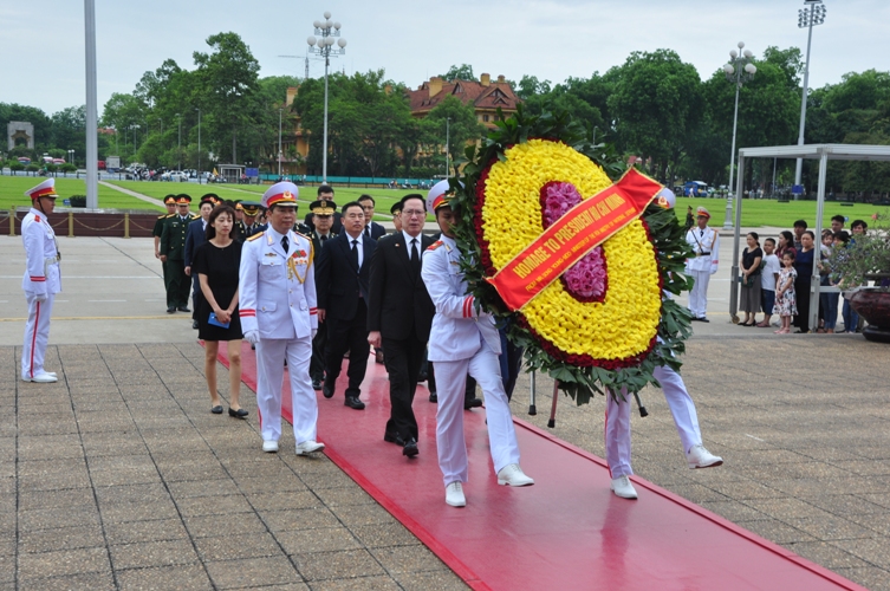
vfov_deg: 28.0
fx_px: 1185
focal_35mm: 48
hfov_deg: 41.2
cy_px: 296
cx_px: 445
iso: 200
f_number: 11
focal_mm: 32
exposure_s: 1/125
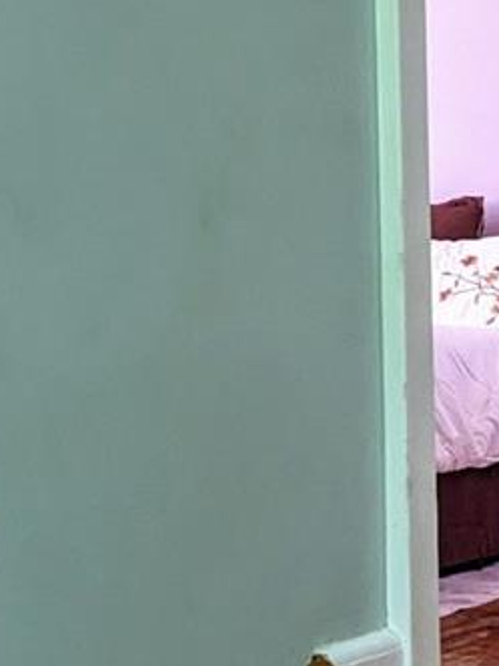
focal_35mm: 74
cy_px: 381
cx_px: 455
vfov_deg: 26.3
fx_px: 1422
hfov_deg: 19.5
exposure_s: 1/40
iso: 337
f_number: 2.2
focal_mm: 2.22
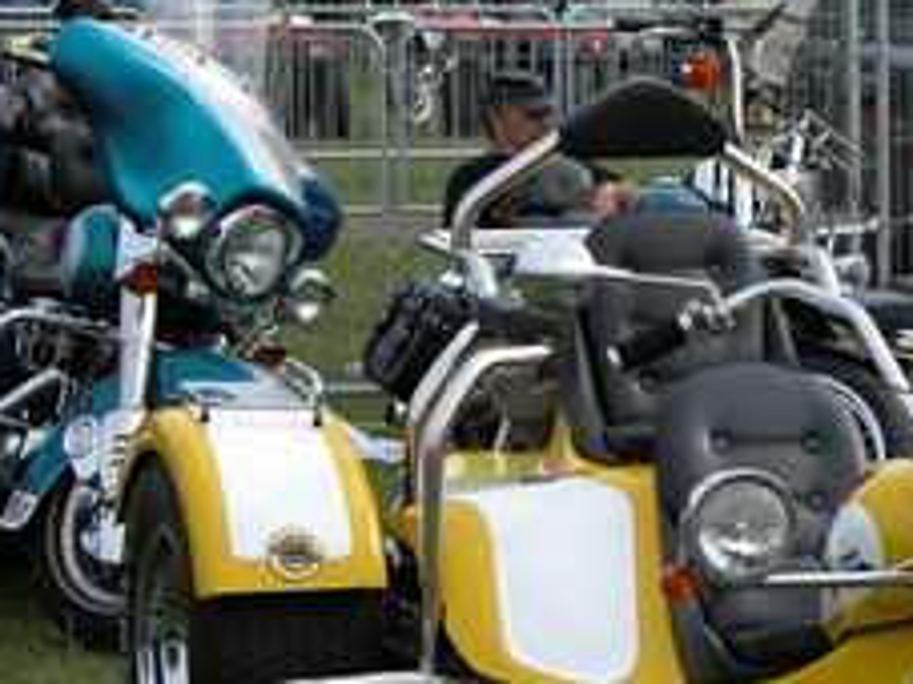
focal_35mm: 187
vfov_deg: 7.9
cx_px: 704
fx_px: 4930
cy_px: 515
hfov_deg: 10.6
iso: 100
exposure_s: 1/486
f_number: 5.2
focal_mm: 27.3
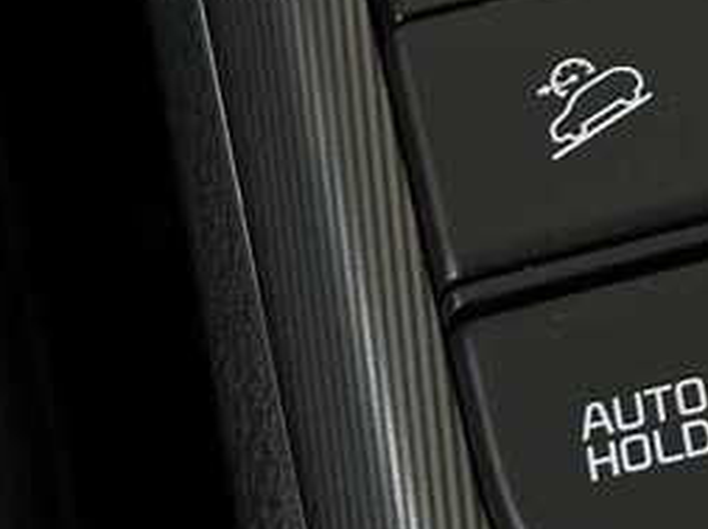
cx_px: 932
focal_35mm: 171
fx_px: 3492
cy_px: -105
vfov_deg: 8.6
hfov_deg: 11.3
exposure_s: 1/33
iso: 250
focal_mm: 6.86
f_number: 1.78
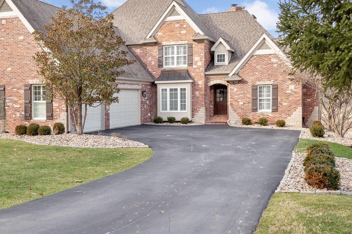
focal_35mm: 47
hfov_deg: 41.7
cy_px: 105
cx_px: 141
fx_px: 459
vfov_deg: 28.6
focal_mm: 18
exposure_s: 1/80
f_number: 8
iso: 400
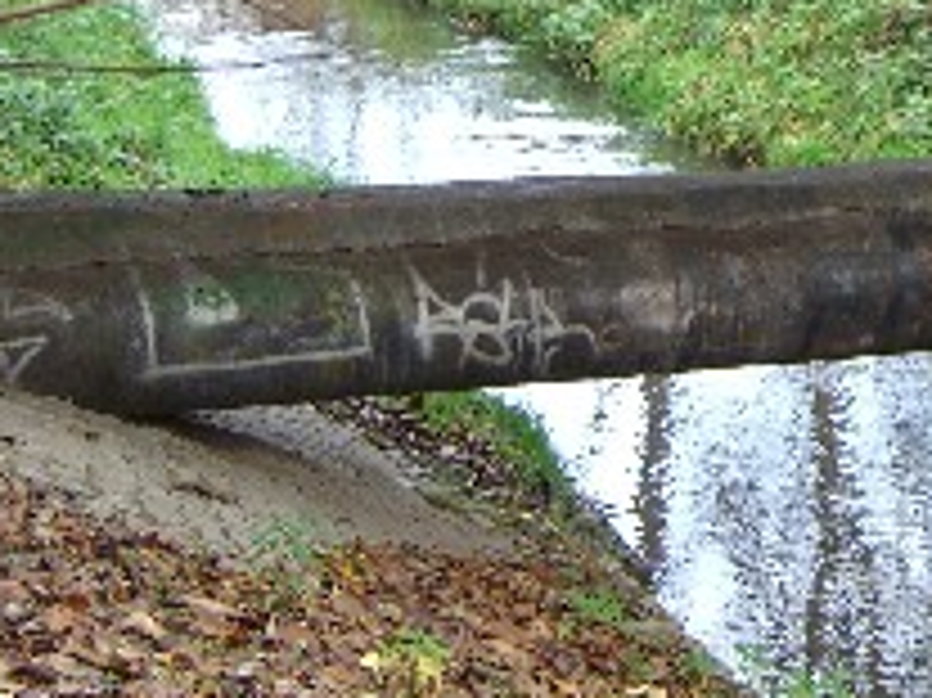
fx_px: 2879
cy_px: 7
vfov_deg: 13.6
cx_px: 1042
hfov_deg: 17.7
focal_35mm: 107
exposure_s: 1/100
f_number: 2.8
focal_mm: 7.9
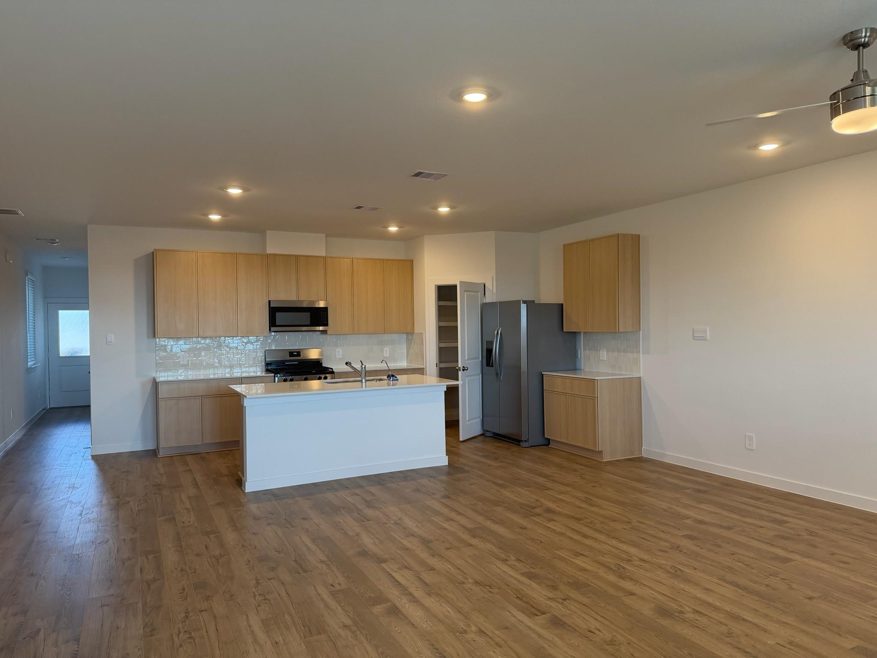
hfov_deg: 71.6
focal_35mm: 24
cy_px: 329
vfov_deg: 56.8
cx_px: 438
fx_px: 608
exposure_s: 1/149
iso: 200
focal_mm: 6.76
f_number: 1.78
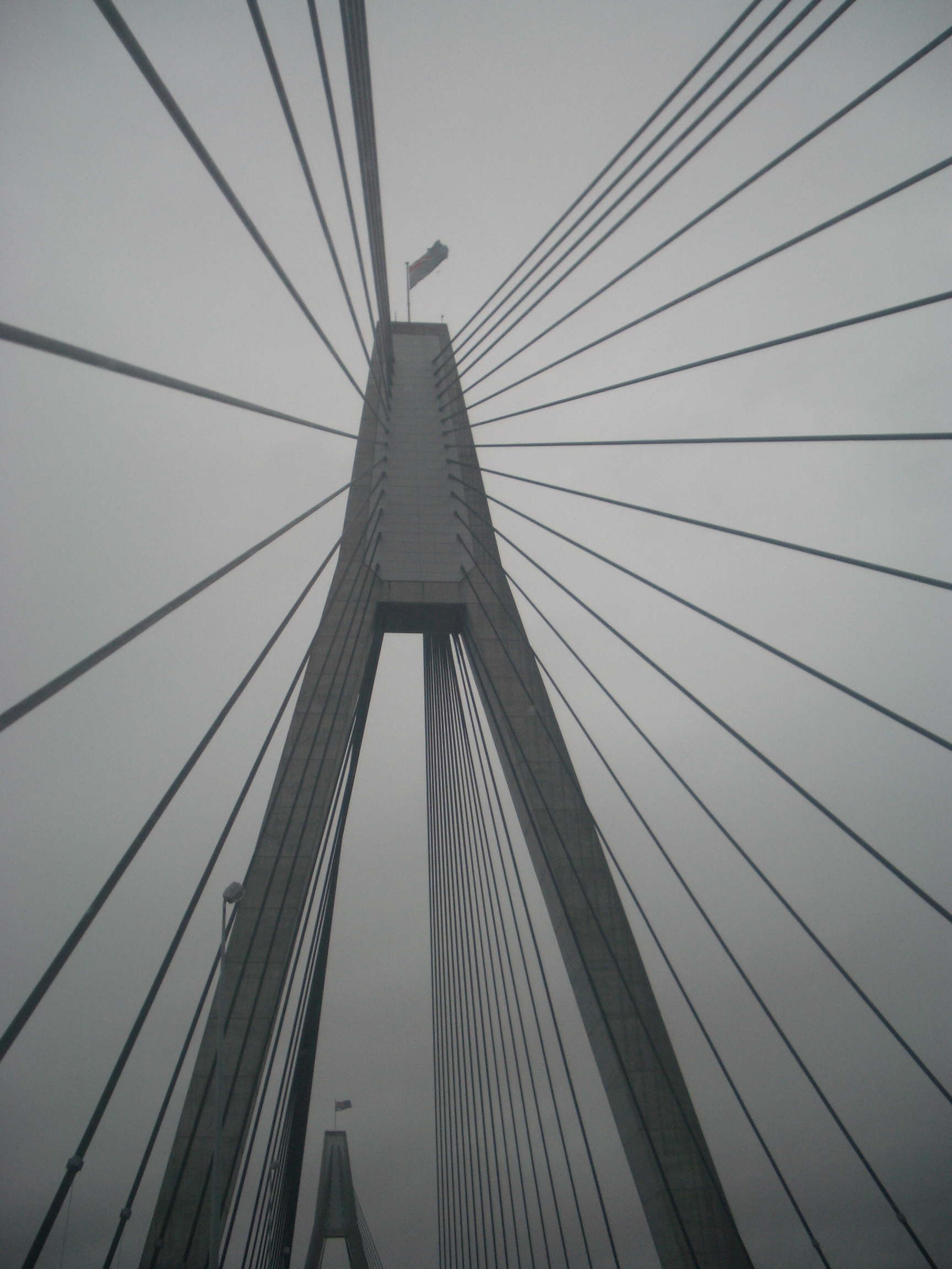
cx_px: 476
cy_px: 634
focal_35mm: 35
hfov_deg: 40.7
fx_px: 1283
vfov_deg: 52.6
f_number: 2.6
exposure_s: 1/250
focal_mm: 5.8
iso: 50
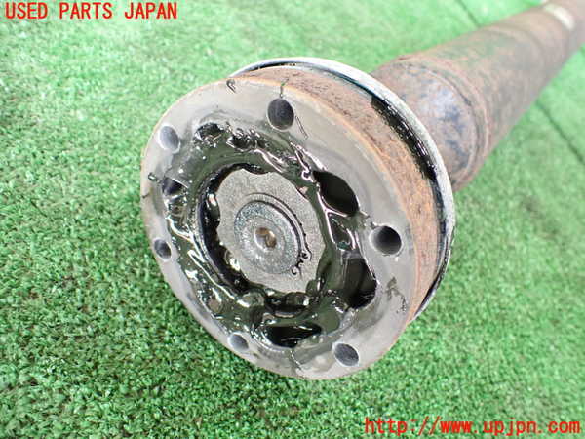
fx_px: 507
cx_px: 292
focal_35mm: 30
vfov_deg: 46.8
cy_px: 220
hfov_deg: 60.0
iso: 800
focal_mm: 5.4
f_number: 2.3
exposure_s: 1/60
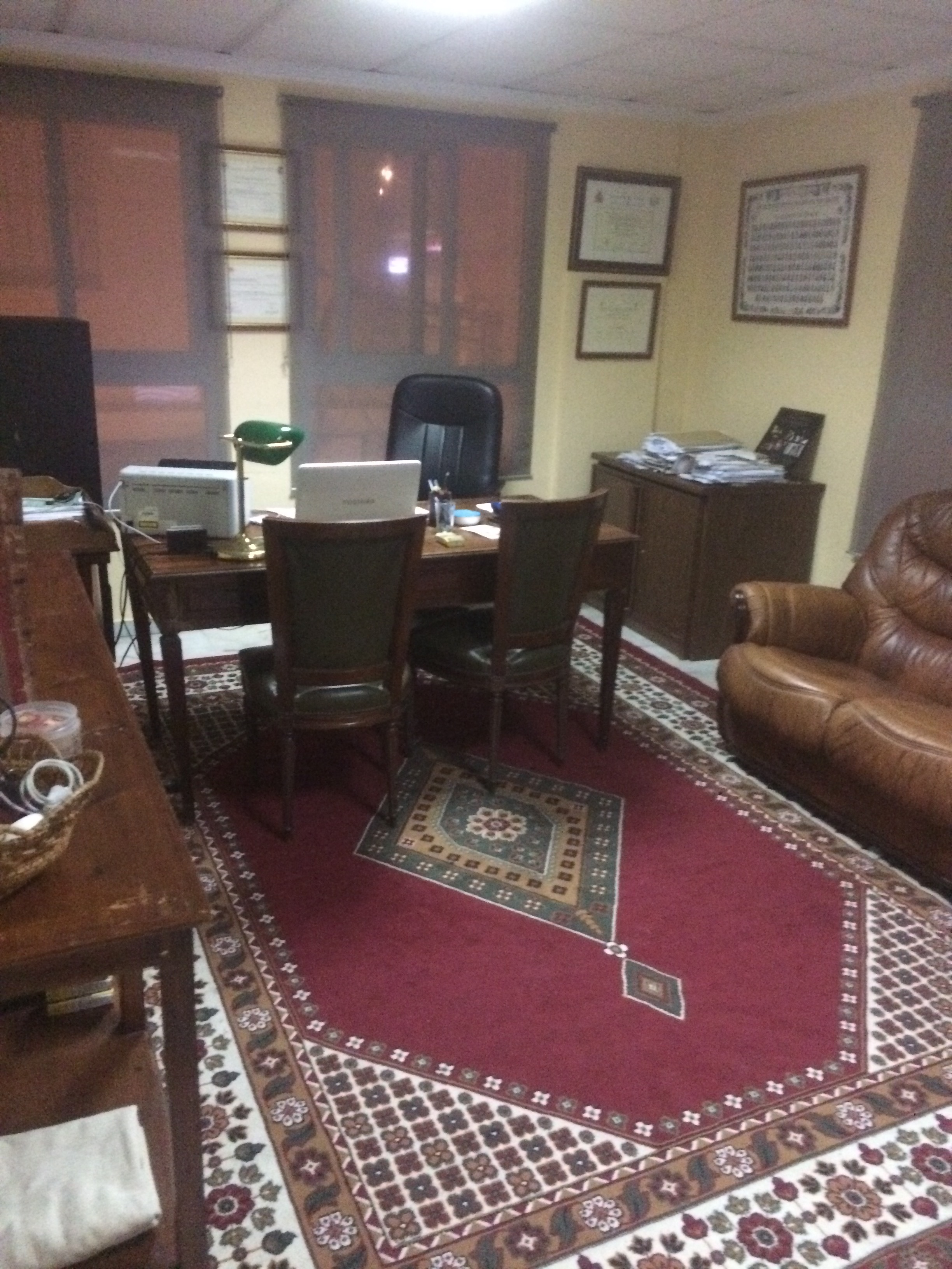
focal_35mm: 29
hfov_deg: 48.2
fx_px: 1063
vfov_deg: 61.7
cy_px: 634
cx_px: 476
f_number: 2.2
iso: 500
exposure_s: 1/17
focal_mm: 4.15
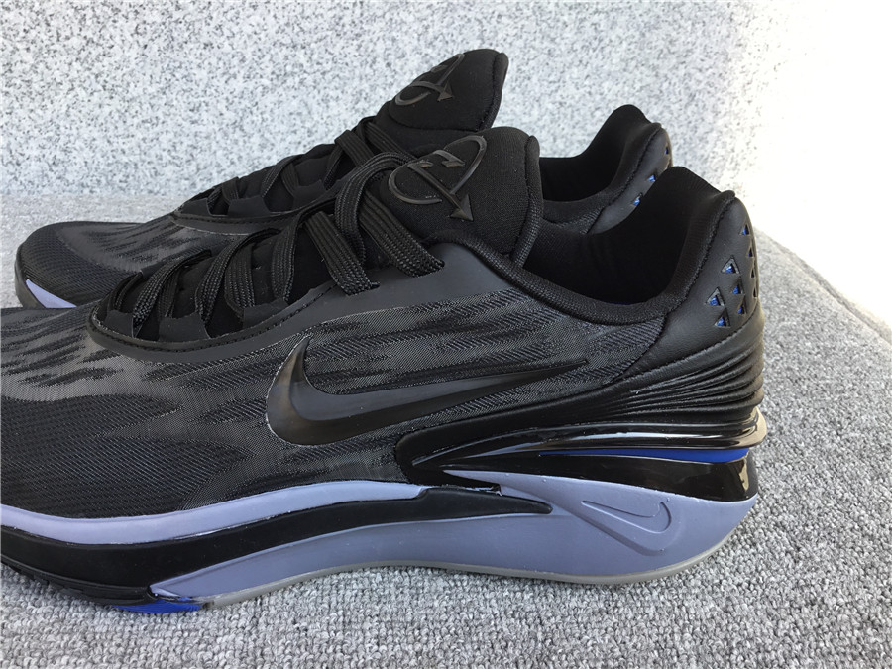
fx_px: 799
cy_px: 334
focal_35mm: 31
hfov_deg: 58.4
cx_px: 446
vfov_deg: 45.4
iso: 25
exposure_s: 1/117
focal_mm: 3.3
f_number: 2.4
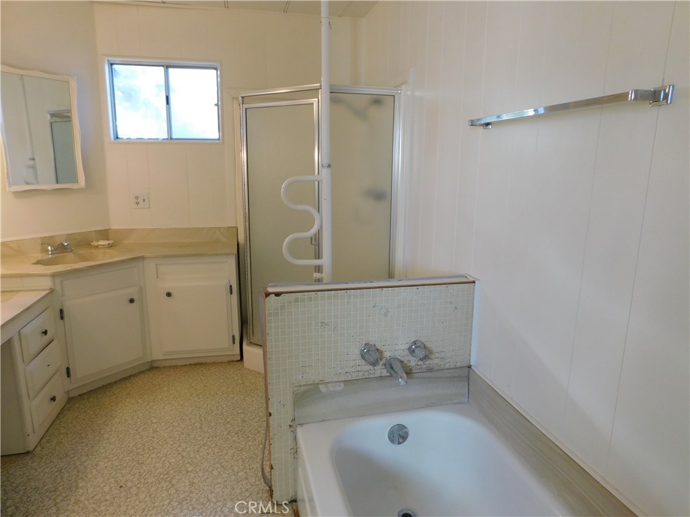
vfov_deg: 58.9
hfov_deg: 73.9
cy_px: 258
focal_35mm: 23
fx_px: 458
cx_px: 345
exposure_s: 1/40
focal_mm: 4
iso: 125
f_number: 3
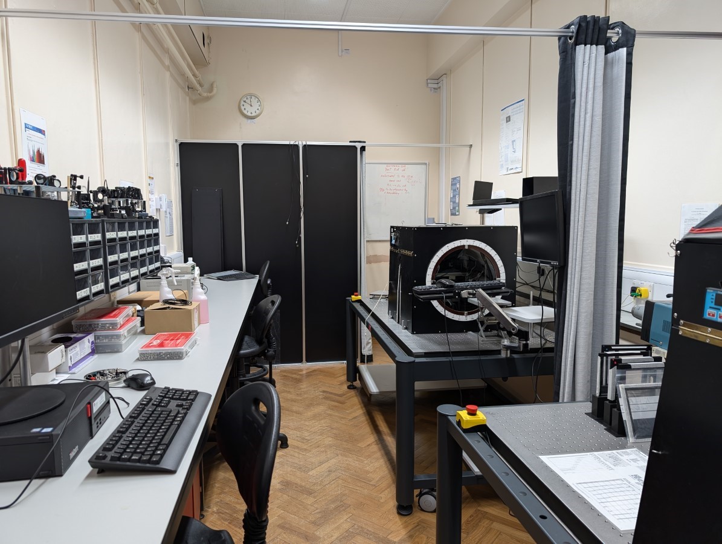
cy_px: 272
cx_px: 361
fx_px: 501
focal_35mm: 24
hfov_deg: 71.5
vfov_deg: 56.9
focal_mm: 6.9
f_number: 1.68
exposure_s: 1/25
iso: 57
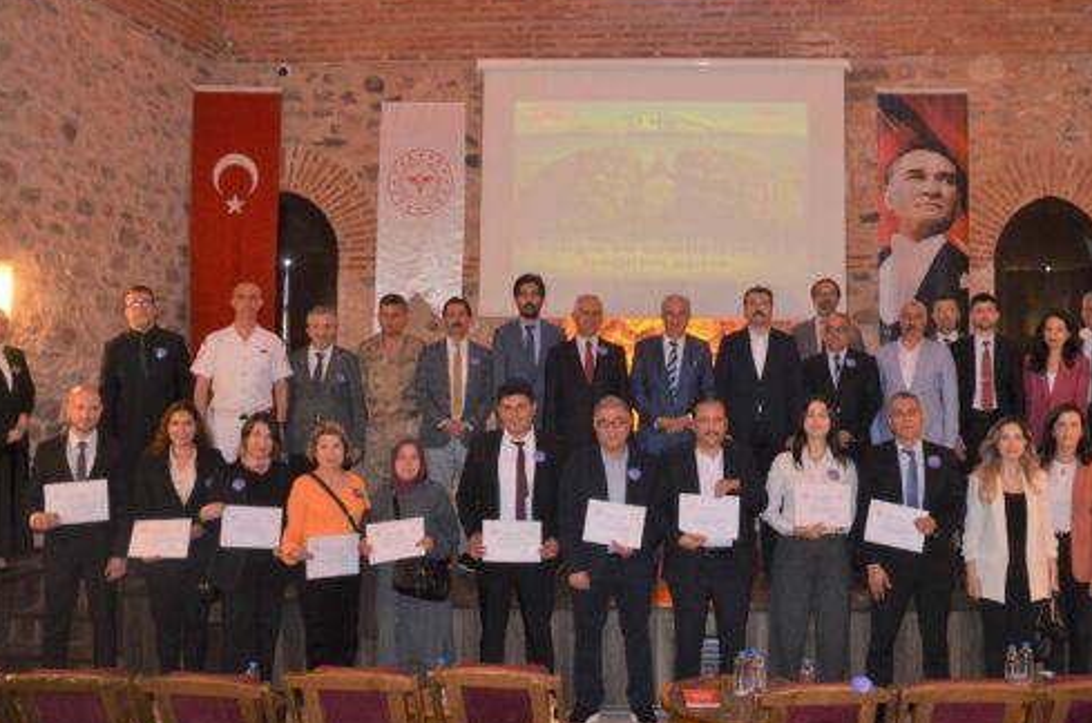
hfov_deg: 54.1
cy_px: 330
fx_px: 1060
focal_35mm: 35
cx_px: 657
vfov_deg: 37.7
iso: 800
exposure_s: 1/60
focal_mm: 18
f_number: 3.5
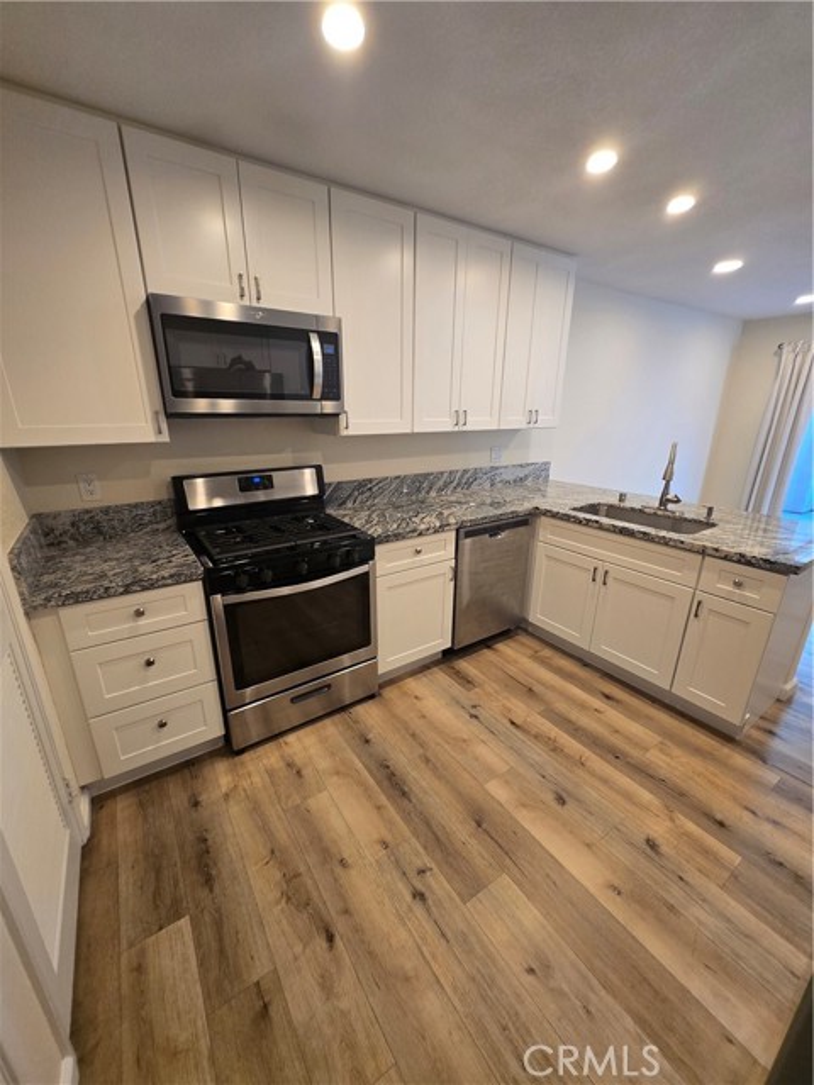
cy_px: 542
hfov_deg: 89.9
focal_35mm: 13
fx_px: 408
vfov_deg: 106.2
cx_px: 407
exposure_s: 1/60
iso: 125
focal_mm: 1.7
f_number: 2.2
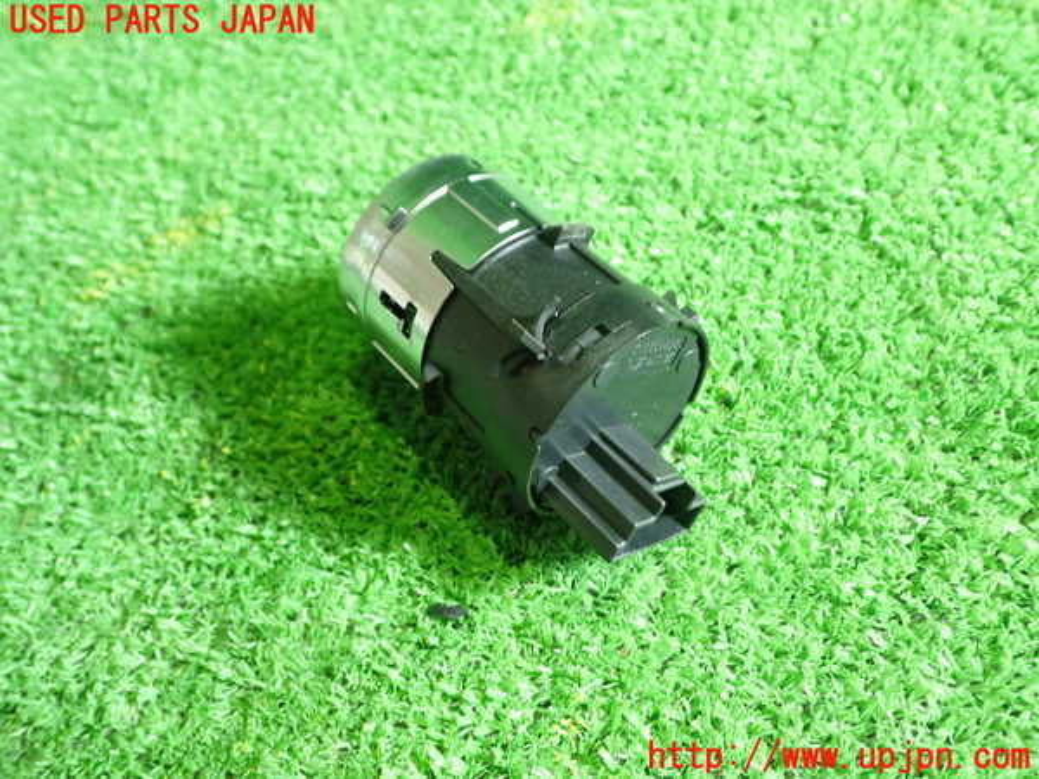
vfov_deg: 44.2
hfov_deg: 56.8
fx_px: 960
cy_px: 390
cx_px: 520
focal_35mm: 32
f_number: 2.4
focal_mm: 5.79
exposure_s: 1/30
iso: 400
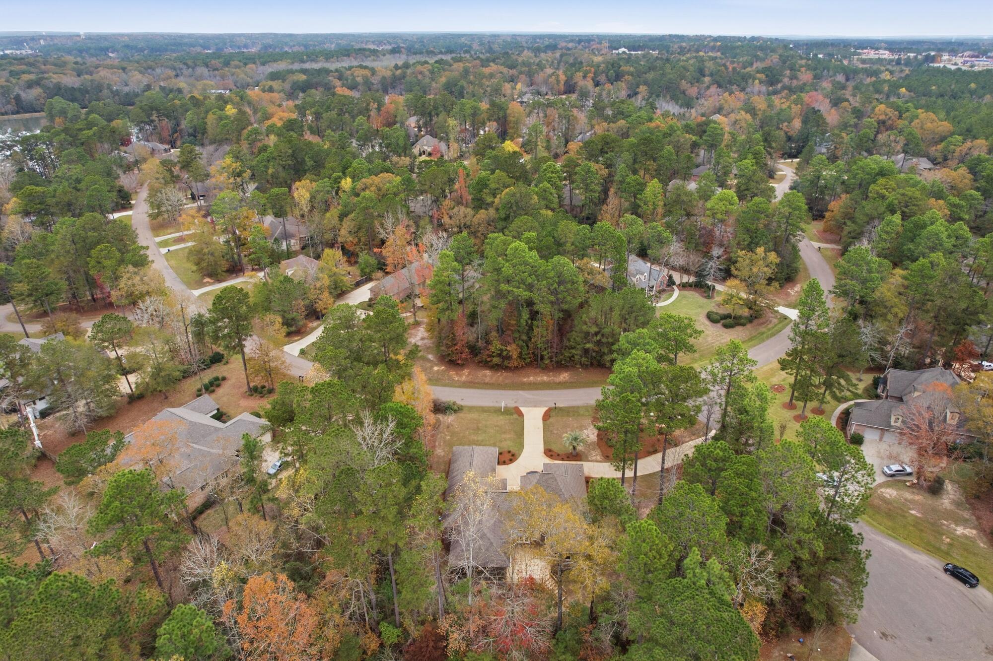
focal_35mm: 22
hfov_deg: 78.6
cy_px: 330
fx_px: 607
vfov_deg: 57.2
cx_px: 496
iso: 150
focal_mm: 8.4
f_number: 2.8
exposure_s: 1/350
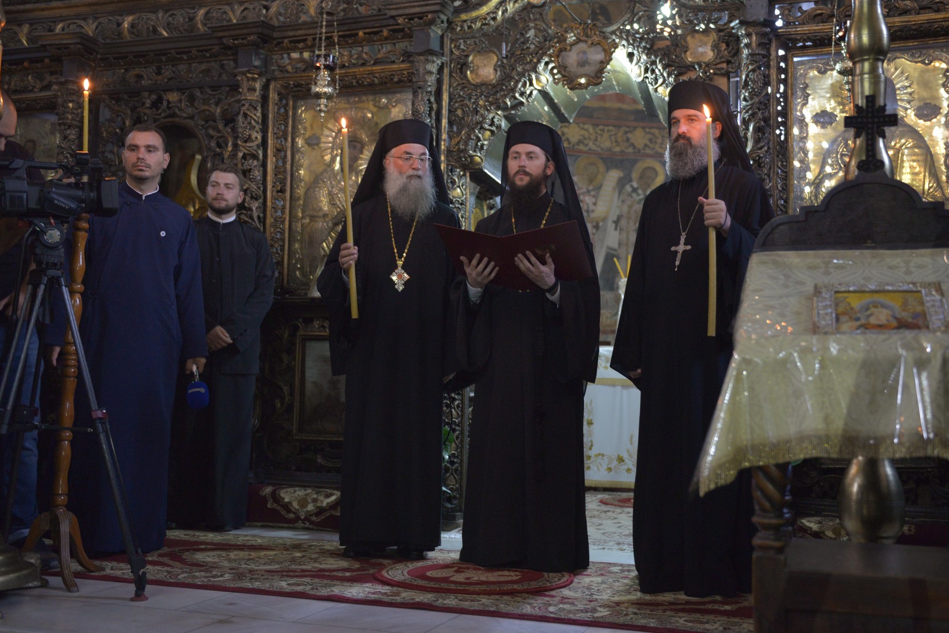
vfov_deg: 32.6
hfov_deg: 47.4
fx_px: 1081
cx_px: 507
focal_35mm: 41
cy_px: 296
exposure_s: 1/60
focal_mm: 36
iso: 2500
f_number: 2.8
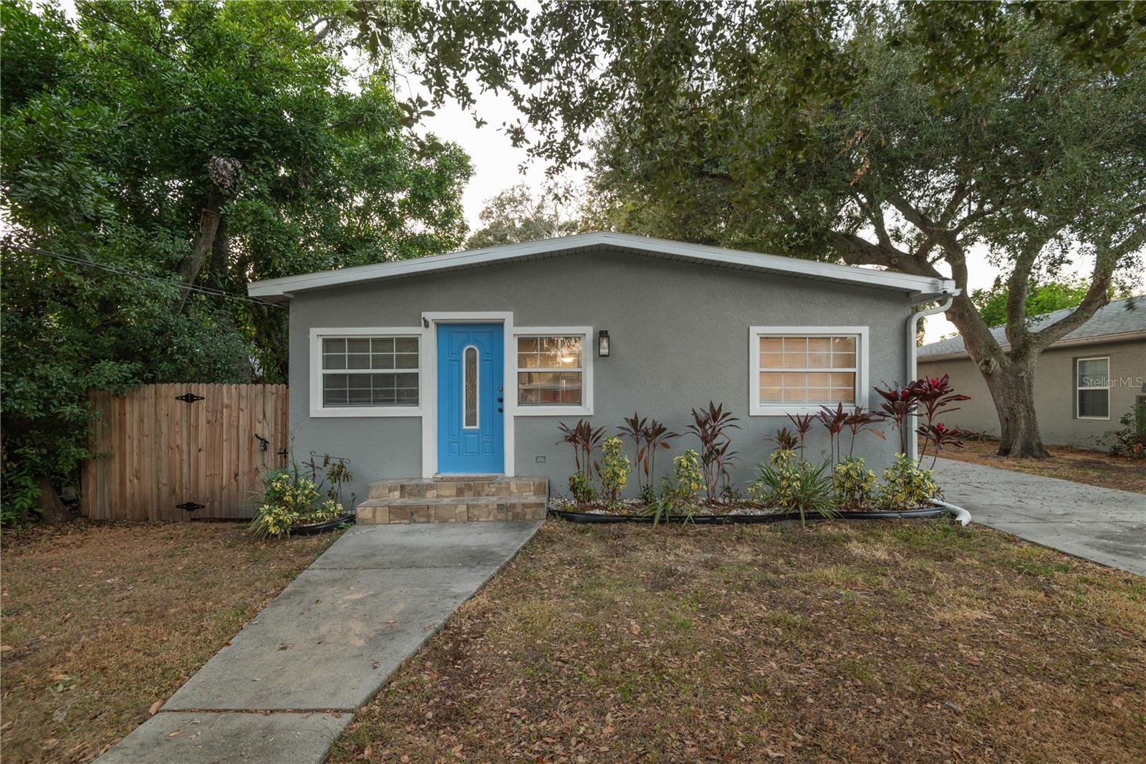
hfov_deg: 96.7
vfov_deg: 73.7
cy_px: 382
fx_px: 509
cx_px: 573
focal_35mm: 16
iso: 125
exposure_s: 1/2
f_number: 8
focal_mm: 16
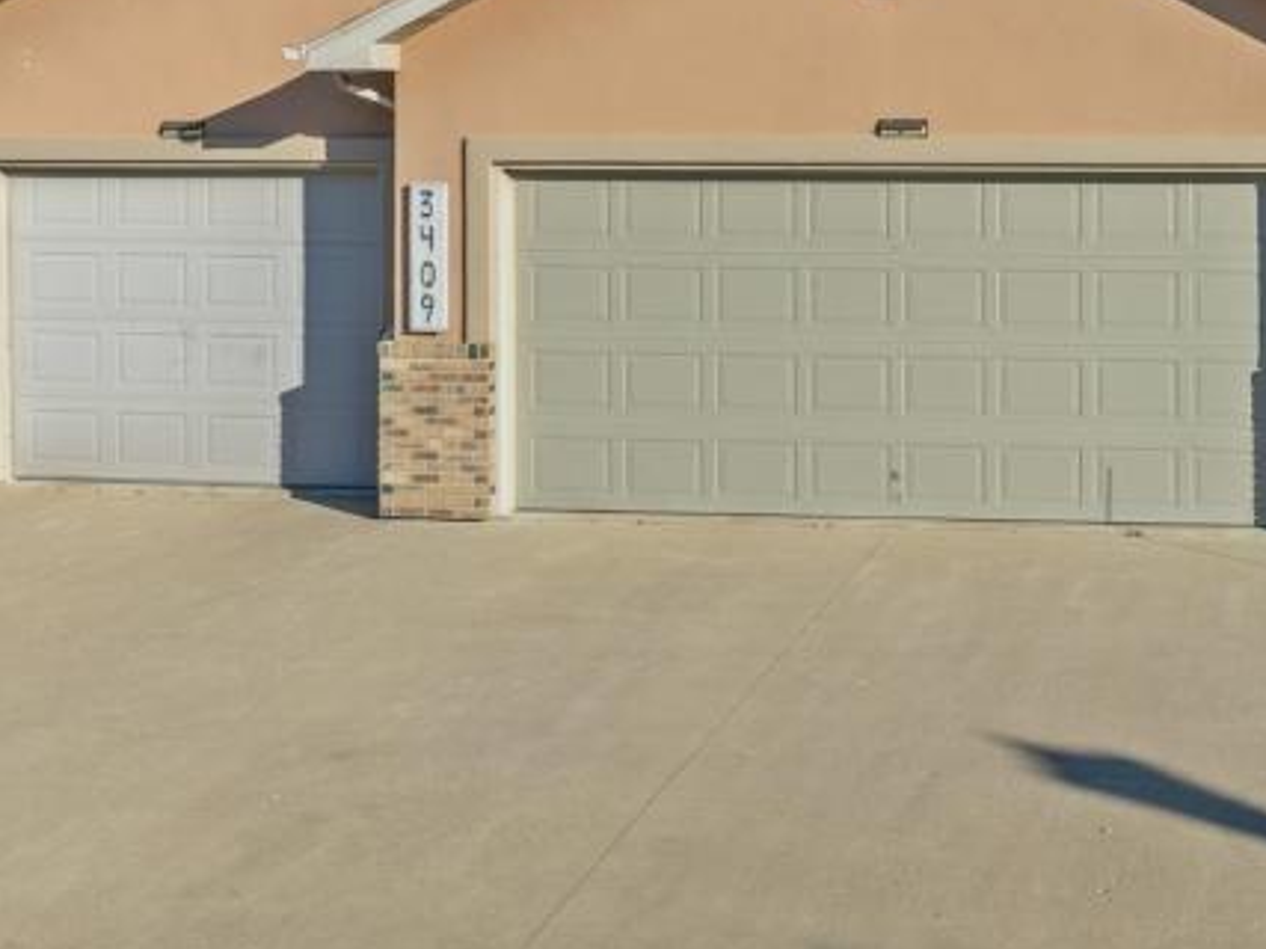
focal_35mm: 54
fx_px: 1974
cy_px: 130
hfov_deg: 33.7
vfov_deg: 26.3
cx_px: 1137
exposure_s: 1/400
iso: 100
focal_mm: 12.29
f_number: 6.3
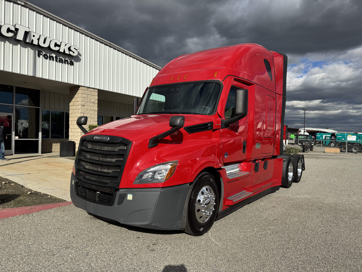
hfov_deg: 71.6
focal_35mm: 24
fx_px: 251
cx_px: 181
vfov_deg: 56.8
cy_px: 136
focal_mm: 6.76
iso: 80
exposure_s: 1/5348
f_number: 1.78
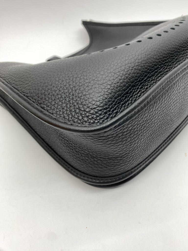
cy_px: 126
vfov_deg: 69.4
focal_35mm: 25
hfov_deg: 54.9
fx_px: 181
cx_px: 94
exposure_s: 1/100
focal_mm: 4.25
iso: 40
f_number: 1.8
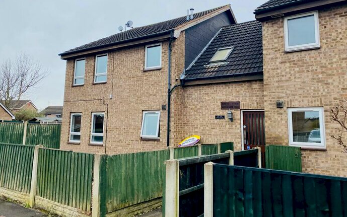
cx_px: 176
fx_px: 265
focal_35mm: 28
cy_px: 90
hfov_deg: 66.5
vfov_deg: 44.4
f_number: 1.8
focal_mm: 4.25
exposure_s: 1/1727
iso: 32
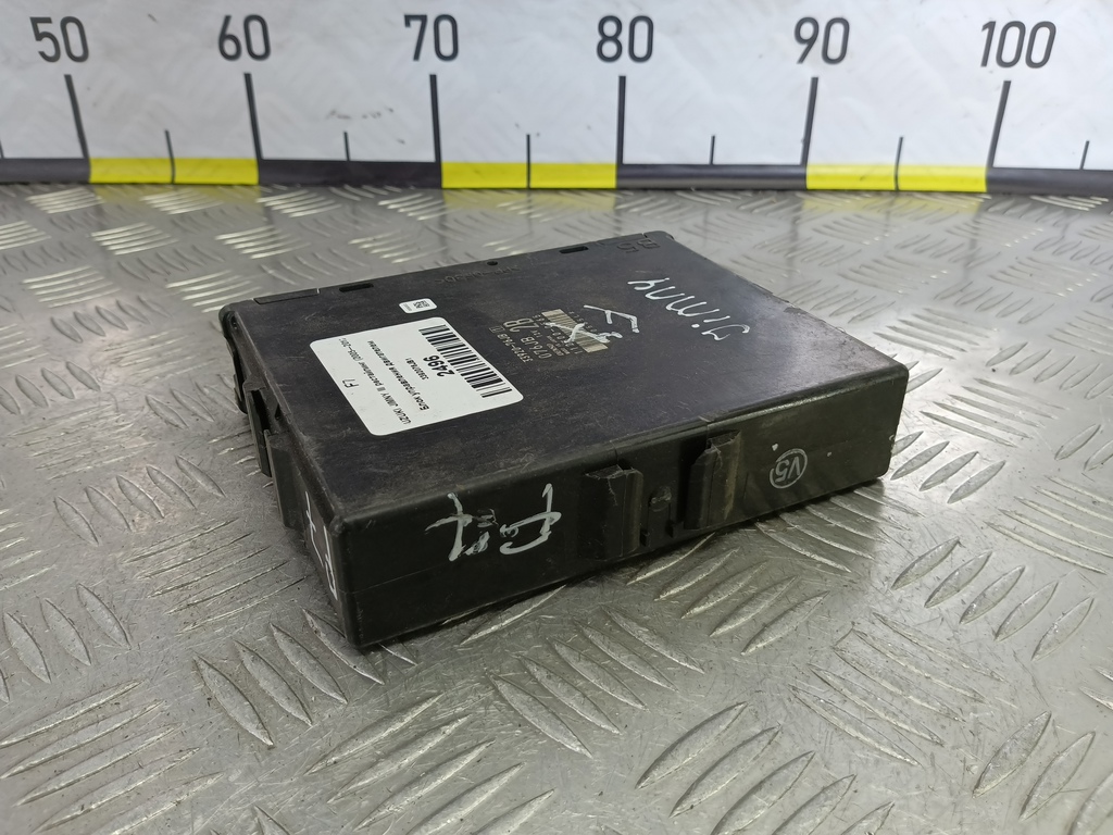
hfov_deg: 65.3
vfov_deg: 51.4
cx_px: 556
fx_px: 868
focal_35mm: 27
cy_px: 418
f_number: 1.6
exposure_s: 1/50
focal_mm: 4.11
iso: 88
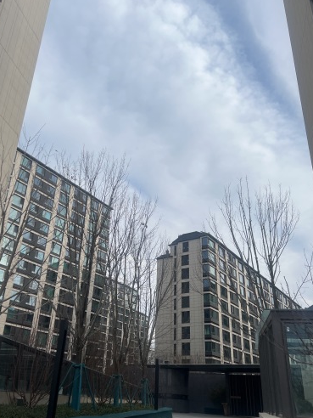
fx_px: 374
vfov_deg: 58.3
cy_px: 217
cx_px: 136
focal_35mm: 31
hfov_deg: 45.3
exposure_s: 1/4831
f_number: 1.5
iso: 50
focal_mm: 5.7
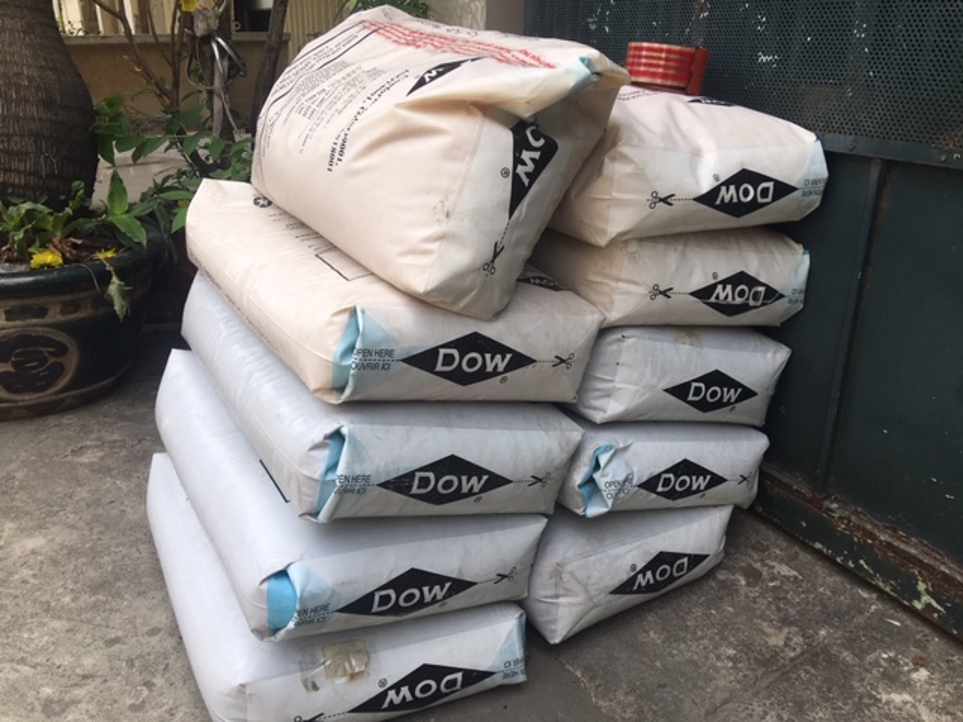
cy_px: 361
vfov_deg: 48.2
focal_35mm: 29
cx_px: 482
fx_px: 807
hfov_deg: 61.7
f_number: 2.2
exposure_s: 1/472
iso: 25
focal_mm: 4.15
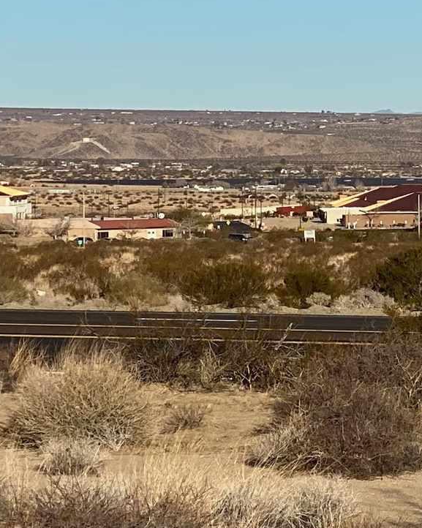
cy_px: 183
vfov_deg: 8.9
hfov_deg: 7.0
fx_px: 3374
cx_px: 731
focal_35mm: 216
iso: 20
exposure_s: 1/2283
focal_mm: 6
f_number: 2
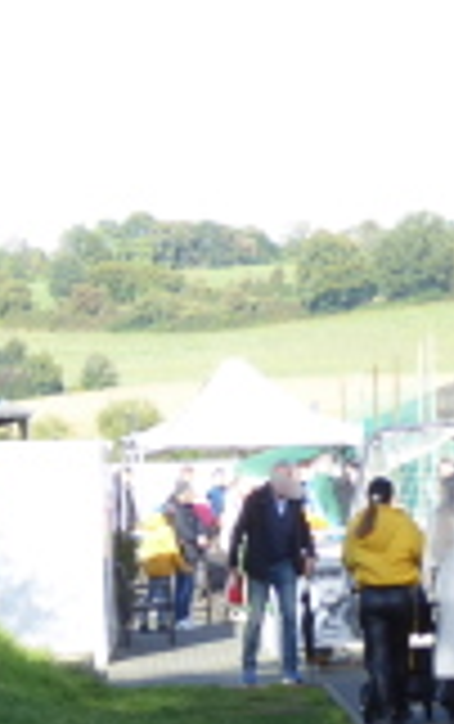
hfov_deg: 5.2
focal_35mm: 249
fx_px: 4916
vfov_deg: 8.4
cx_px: -342
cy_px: 441
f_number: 4.8
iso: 80
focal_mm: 15
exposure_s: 1/125
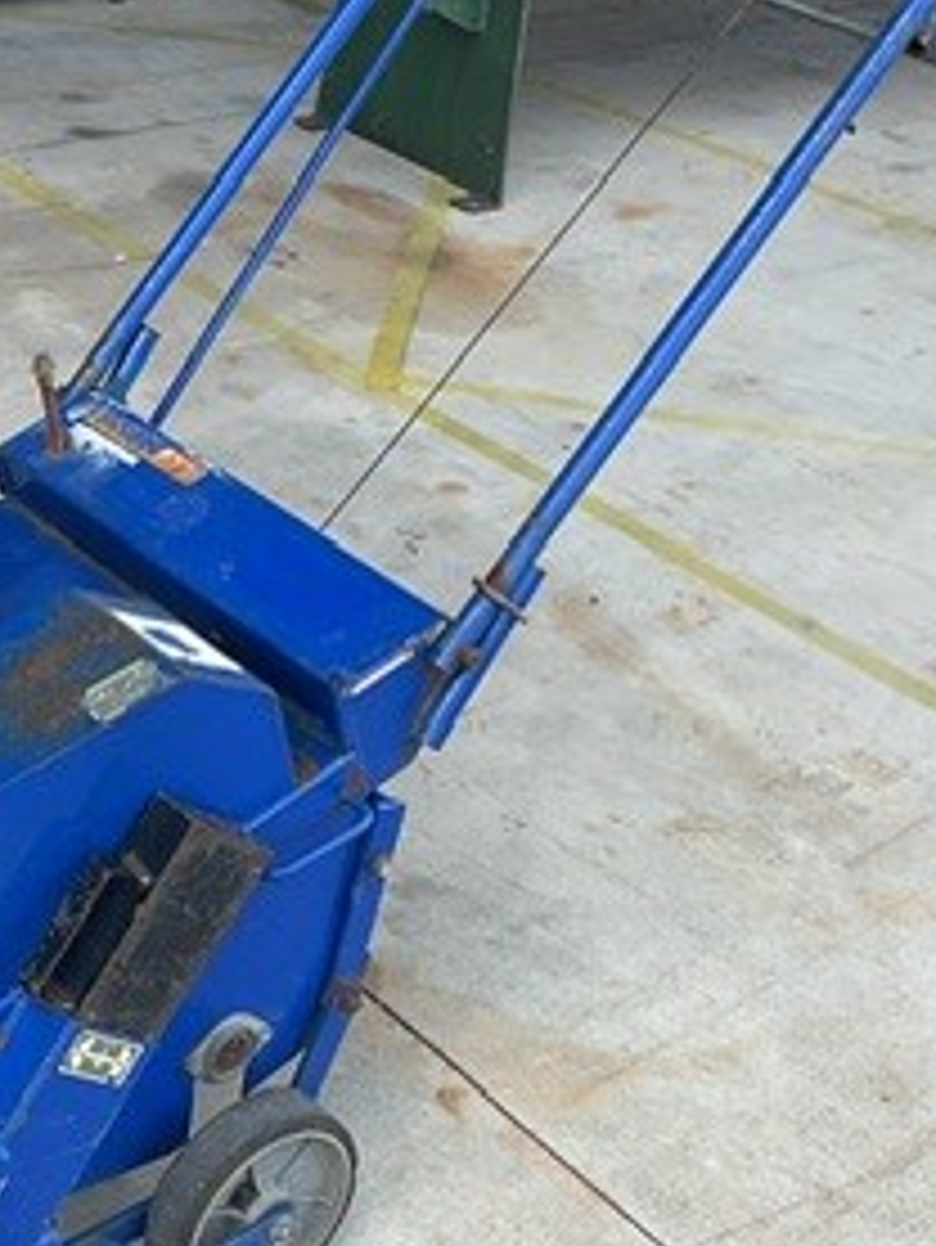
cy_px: 544
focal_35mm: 67
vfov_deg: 28.9
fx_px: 2414
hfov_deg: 21.6
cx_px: 140
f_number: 1.8
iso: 16
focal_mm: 3
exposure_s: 1/409
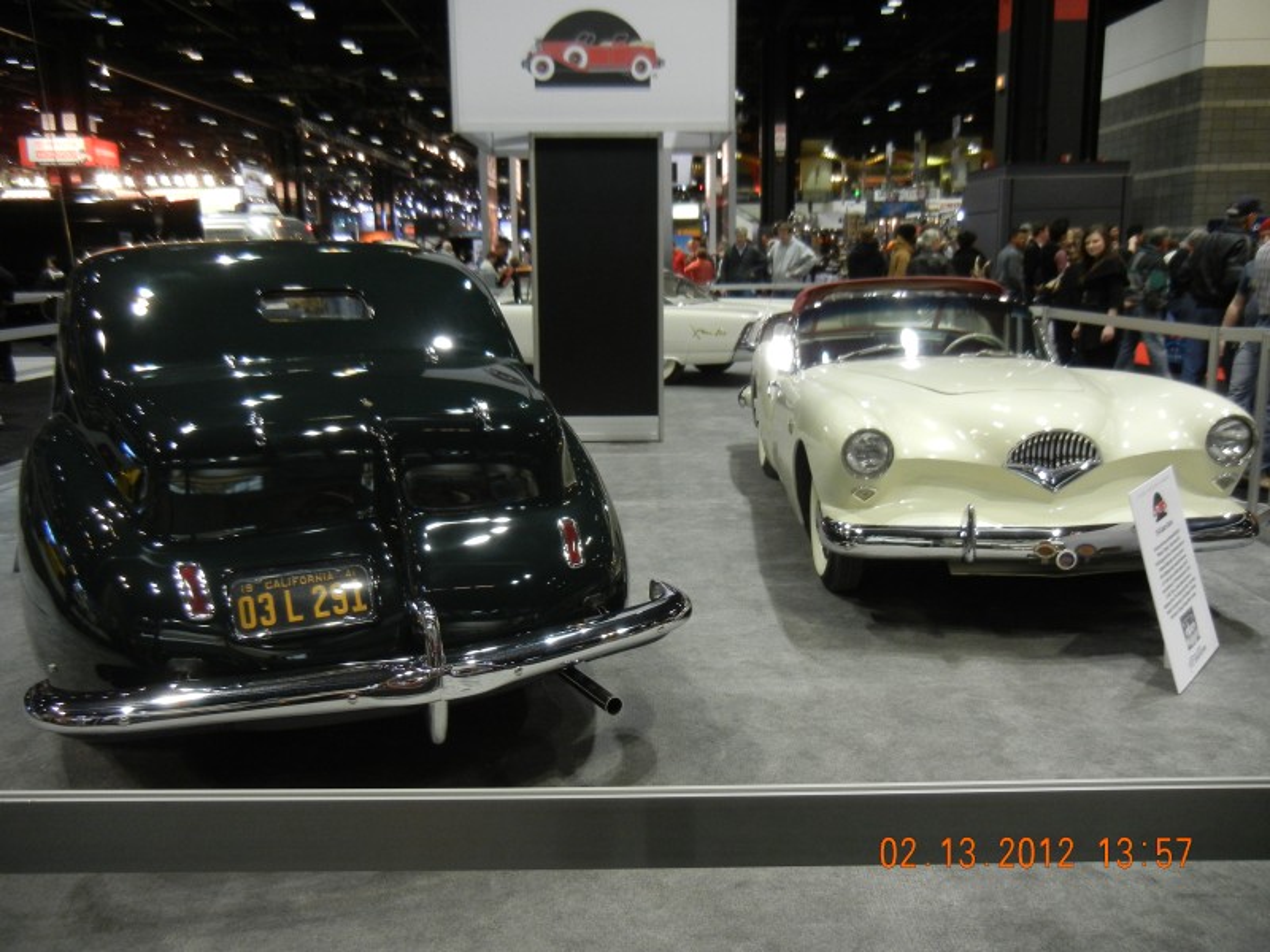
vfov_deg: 46.8
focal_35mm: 30
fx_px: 1101
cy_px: 476
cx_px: 635
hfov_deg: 60.0
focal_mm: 5.4
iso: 400
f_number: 3.5
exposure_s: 1/45.4
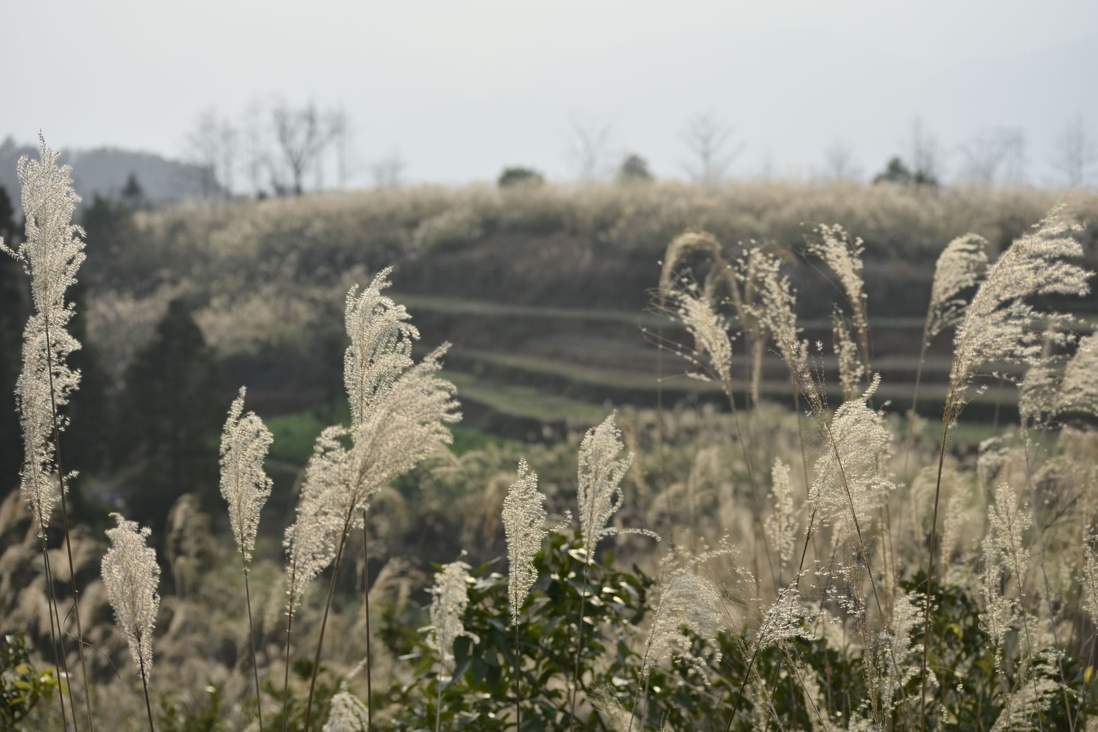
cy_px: 366
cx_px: 549
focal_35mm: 93
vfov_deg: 14.7
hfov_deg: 21.9
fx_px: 2836
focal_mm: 62
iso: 100
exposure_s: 1/800
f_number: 4.5
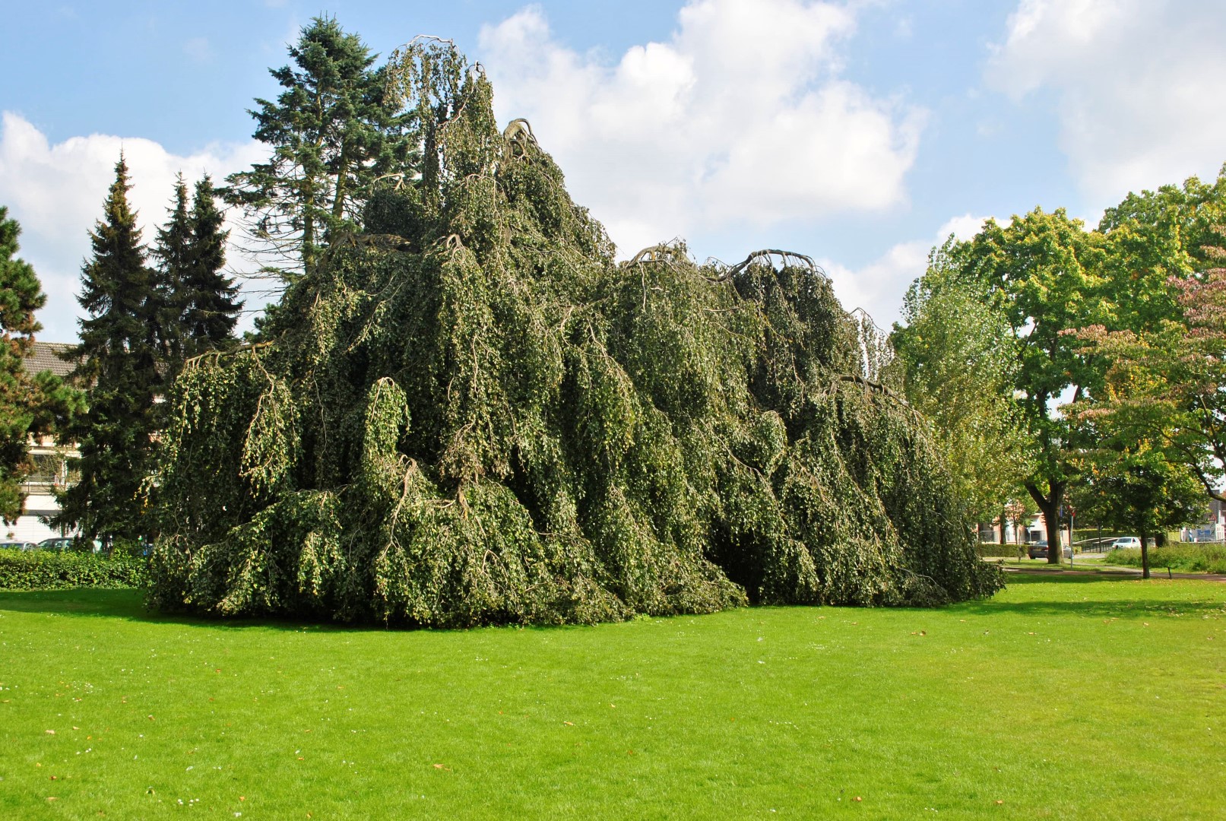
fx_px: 1228
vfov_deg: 37.0
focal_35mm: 36
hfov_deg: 53.1
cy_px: 410
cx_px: 613
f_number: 10
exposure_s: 1/200
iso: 200
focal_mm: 24
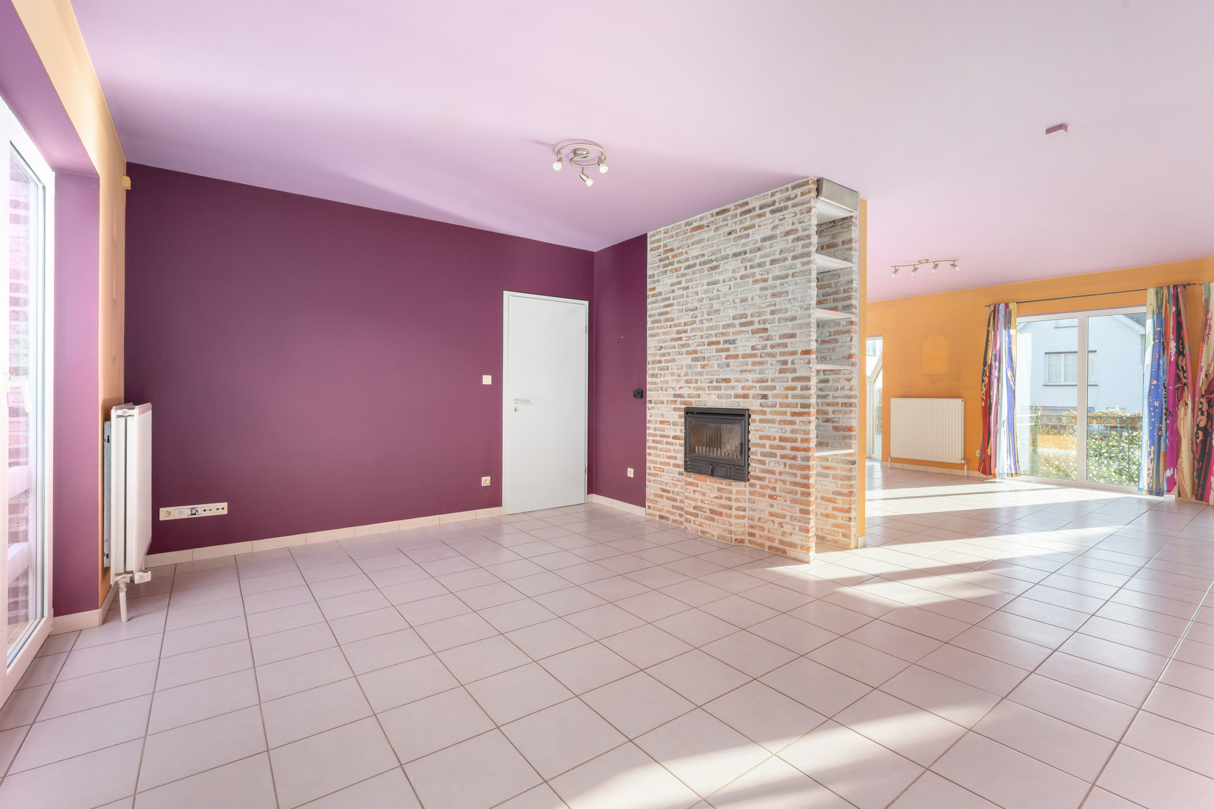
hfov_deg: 96.7
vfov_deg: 73.7
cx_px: 607
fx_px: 539
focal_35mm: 16
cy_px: 404
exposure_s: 1/100
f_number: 11
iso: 250
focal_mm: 16
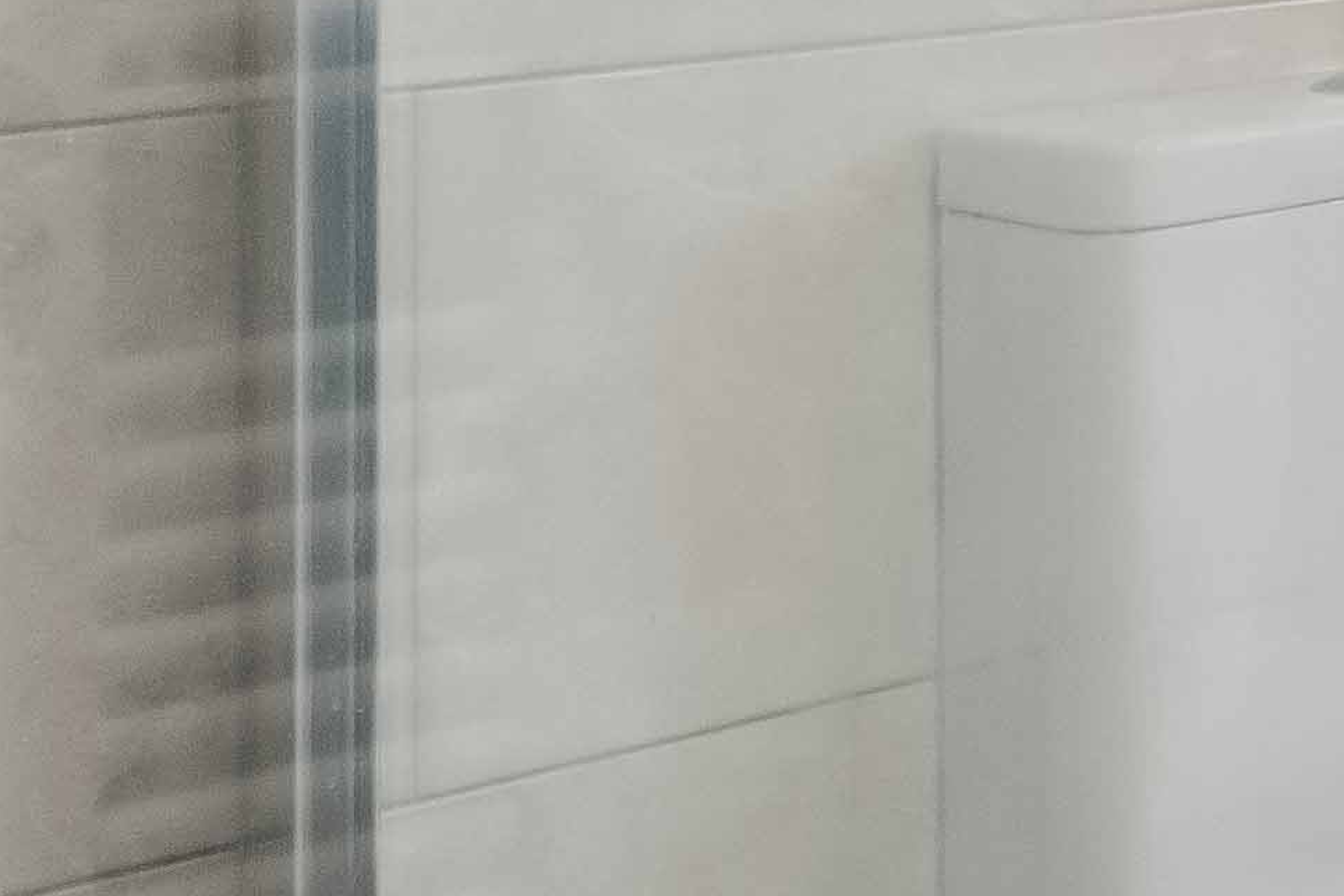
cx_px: 2914
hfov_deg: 14.9
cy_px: -332
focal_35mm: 104
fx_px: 3883
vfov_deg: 12.7
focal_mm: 17
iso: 640
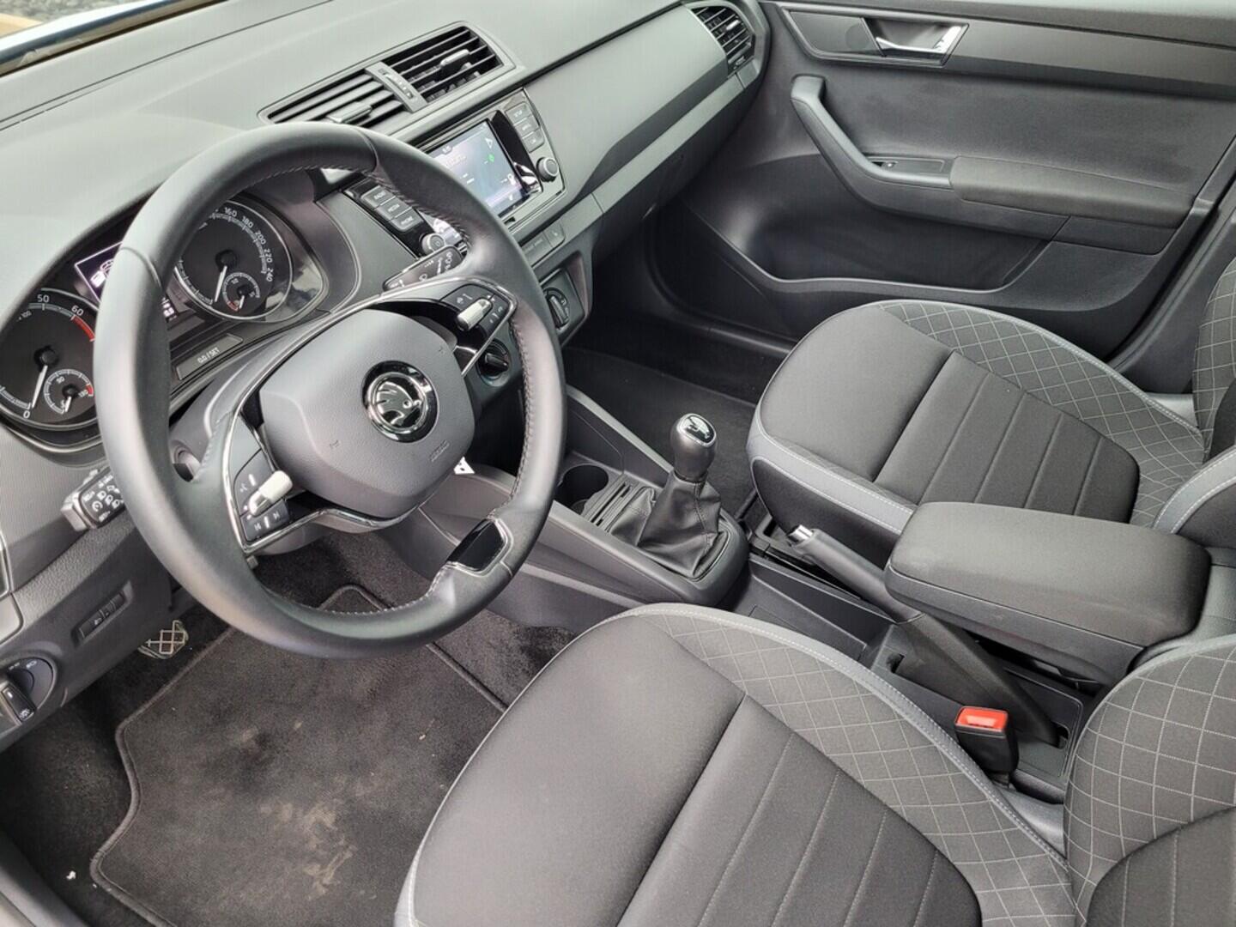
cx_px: 618
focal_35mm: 26
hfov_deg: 67.3
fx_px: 928
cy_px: 464
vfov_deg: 53.1
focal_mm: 5.4
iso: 250
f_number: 1.8
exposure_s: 1/50
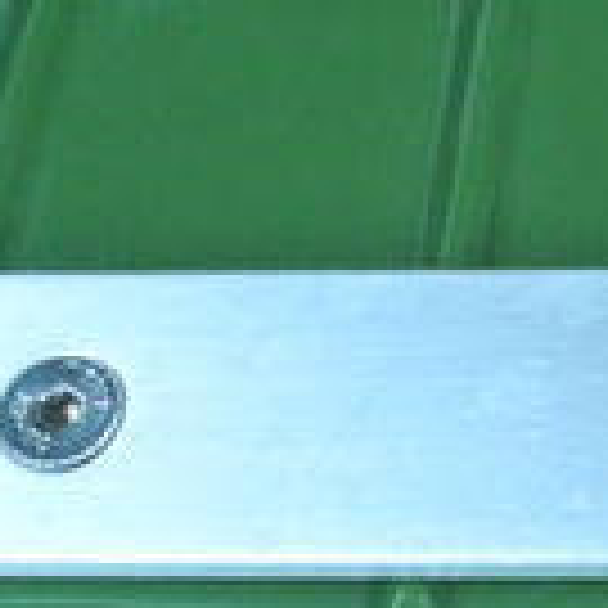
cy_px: 360
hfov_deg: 11.0
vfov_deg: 12.4
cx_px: 1288
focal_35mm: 141
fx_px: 2802
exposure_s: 1/29.4
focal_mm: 6
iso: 400
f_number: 2.8
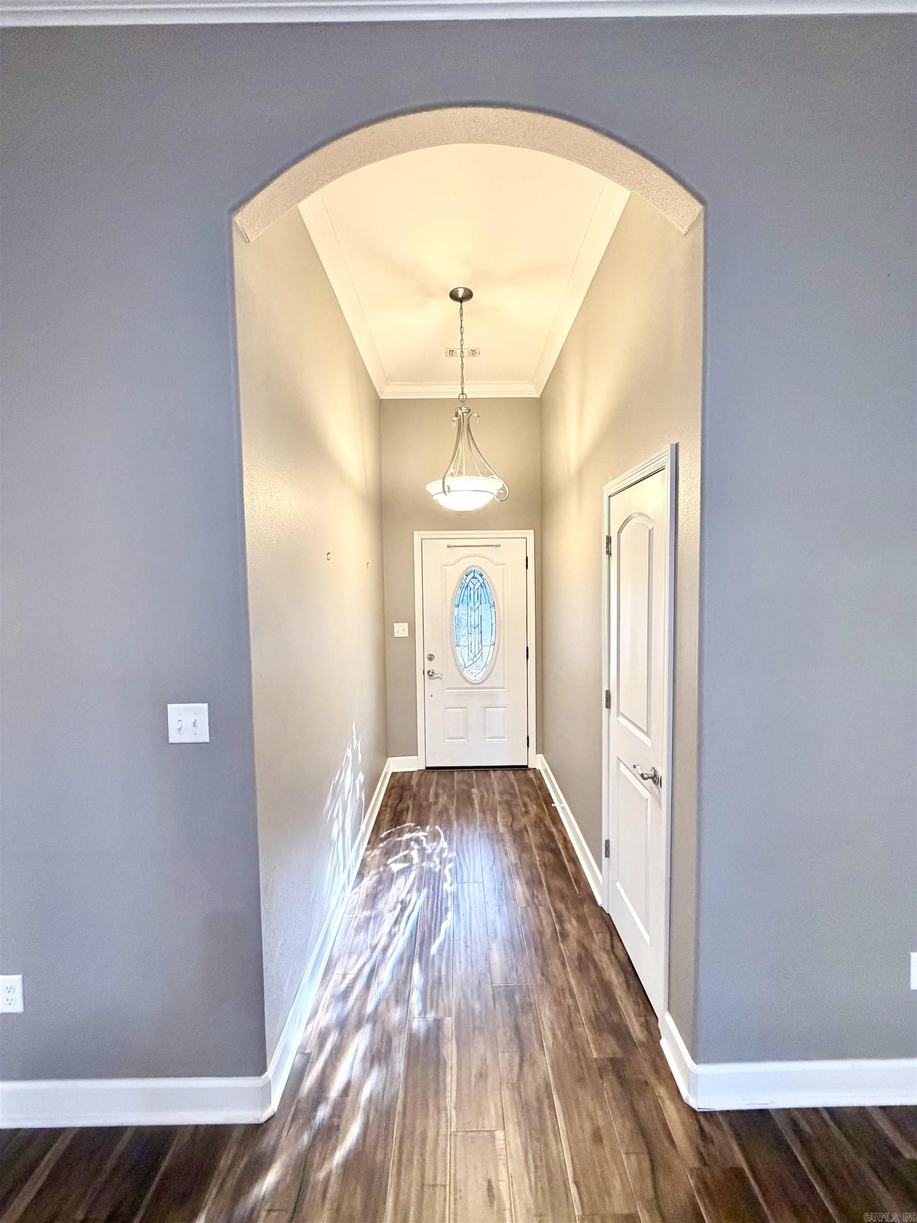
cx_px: 458
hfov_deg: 85.7
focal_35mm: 14
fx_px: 494
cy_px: 612
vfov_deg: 102.1
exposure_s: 1/60
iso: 400
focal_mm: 2.22
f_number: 2.2
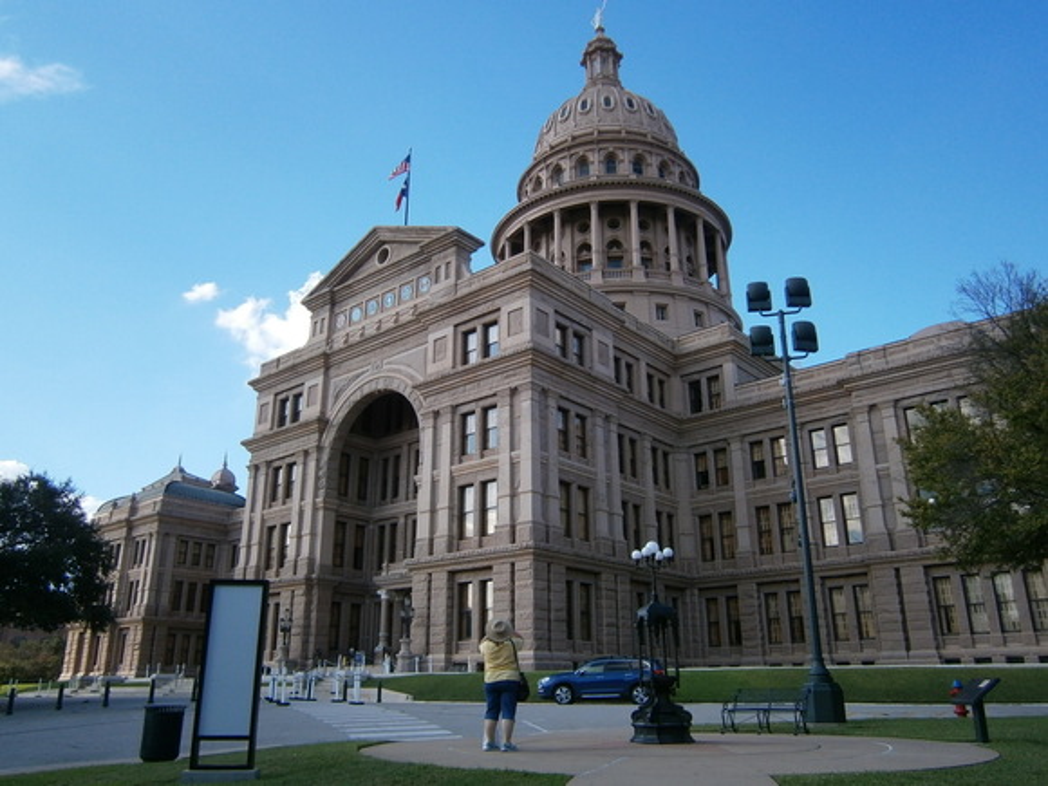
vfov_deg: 53.1
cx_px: 524
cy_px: 393
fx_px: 787
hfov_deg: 67.3
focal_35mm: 26
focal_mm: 4.7
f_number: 2.8
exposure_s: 1/640
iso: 80
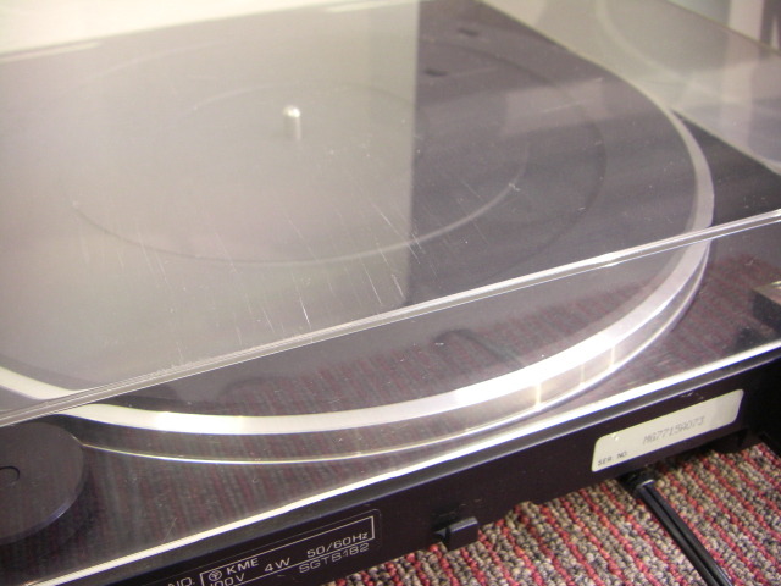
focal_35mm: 38
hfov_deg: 49.0
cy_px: 293
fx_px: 857
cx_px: 390
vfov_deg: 37.7
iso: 200
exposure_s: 1/13
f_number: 3.4
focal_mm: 6.3
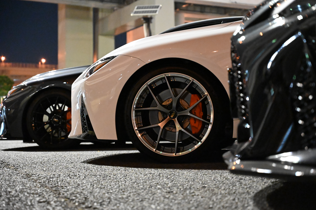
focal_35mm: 70
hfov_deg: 28.9
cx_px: 158
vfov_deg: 19.4
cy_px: 105
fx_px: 614
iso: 25600
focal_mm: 70
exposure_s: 1/50
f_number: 4
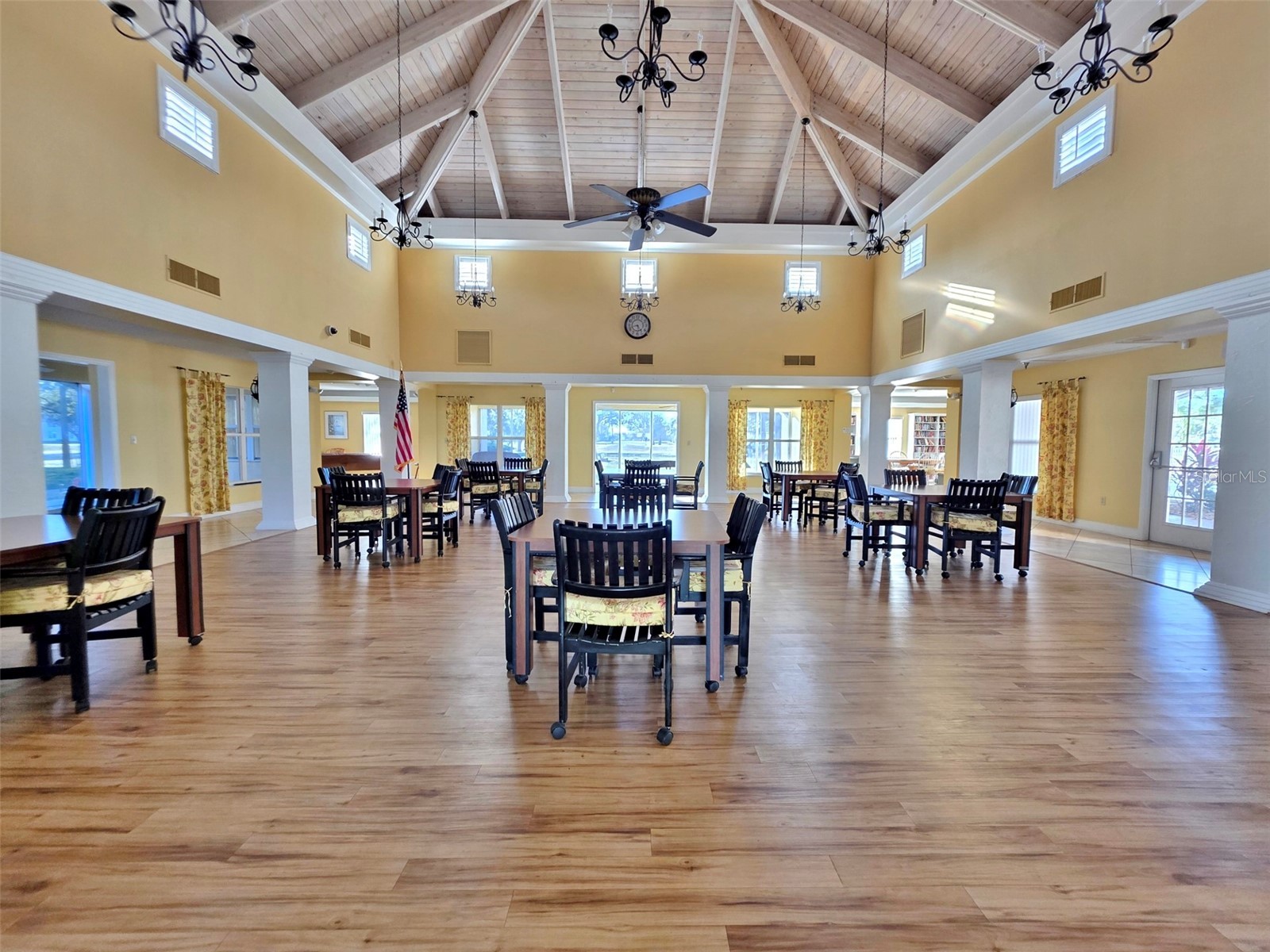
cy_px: 476
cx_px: 635
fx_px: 477
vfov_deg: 89.9
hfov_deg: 106.2
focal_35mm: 13
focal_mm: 2.2
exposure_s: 1/60
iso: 250
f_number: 1.9
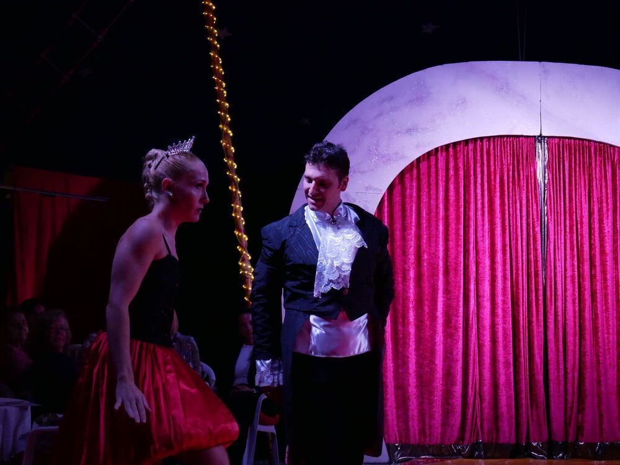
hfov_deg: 34.3
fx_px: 1003
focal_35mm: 56
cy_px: 232
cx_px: 310
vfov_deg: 26.1
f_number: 5.5
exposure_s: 1/125
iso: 4000
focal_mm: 28
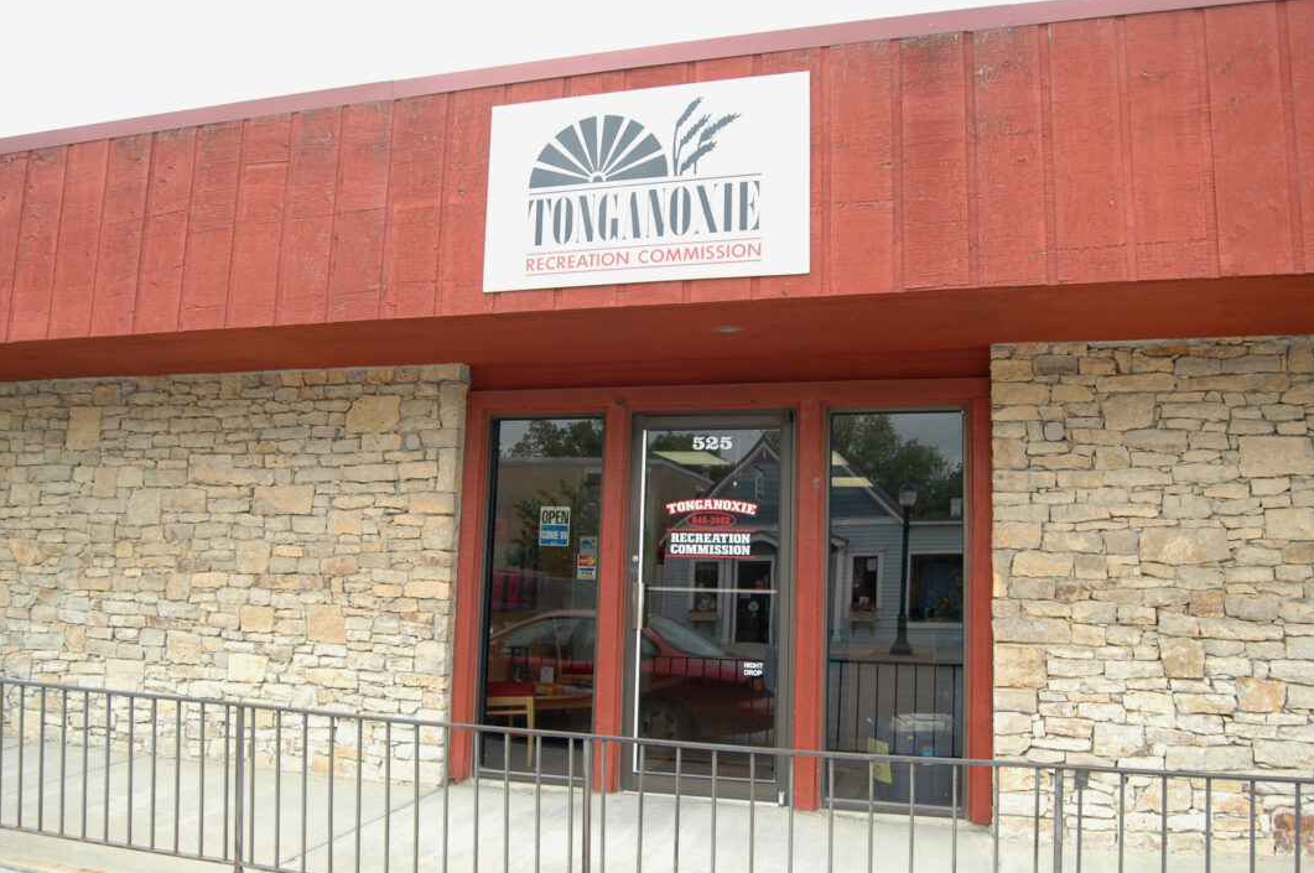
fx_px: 1021
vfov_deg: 46.3
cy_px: 436
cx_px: 659
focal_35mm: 28
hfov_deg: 65.5
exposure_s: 1/200
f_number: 5
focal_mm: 18
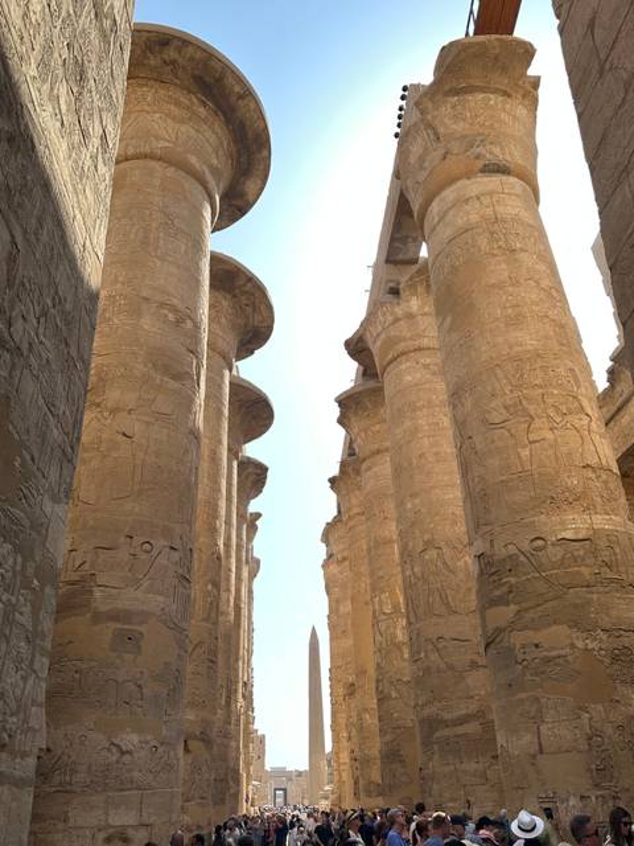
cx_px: 317
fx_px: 586
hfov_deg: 56.8
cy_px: 423
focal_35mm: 24
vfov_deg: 71.6
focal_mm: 6.86
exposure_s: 1/935
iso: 80
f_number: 1.78
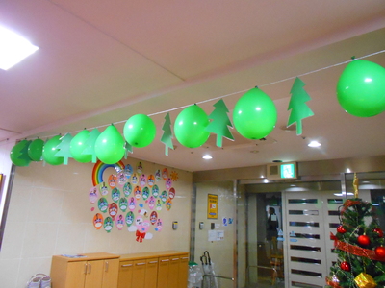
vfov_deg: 53.1
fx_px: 289
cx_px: 192
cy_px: 144
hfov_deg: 67.3
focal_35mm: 26
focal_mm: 4.6
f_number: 3.2
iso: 800
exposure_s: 1/50
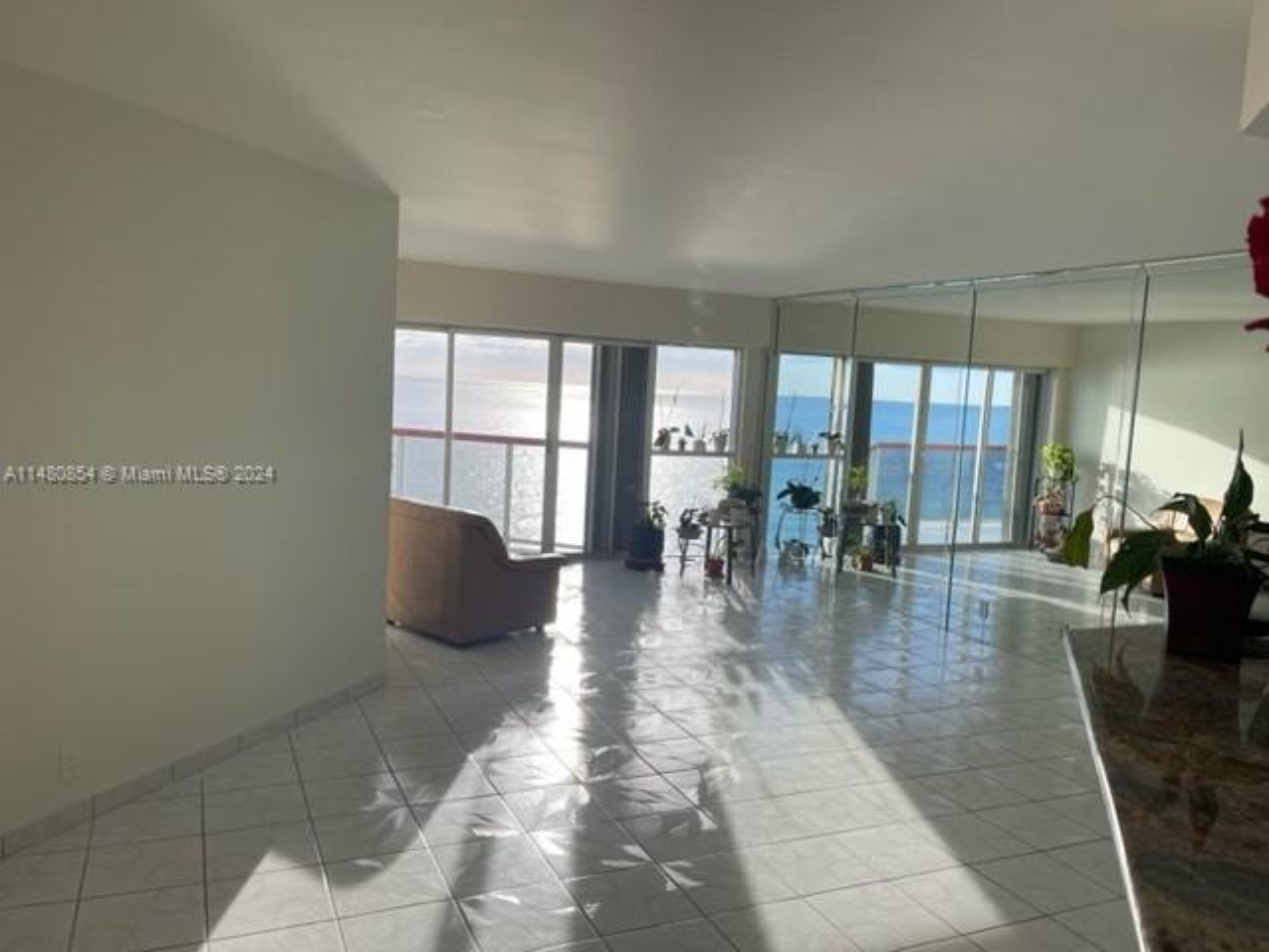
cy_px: 476
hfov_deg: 67.3
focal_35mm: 26
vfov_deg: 53.1
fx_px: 953
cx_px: 634
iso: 32
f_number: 1.6
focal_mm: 5.1
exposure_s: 1/813
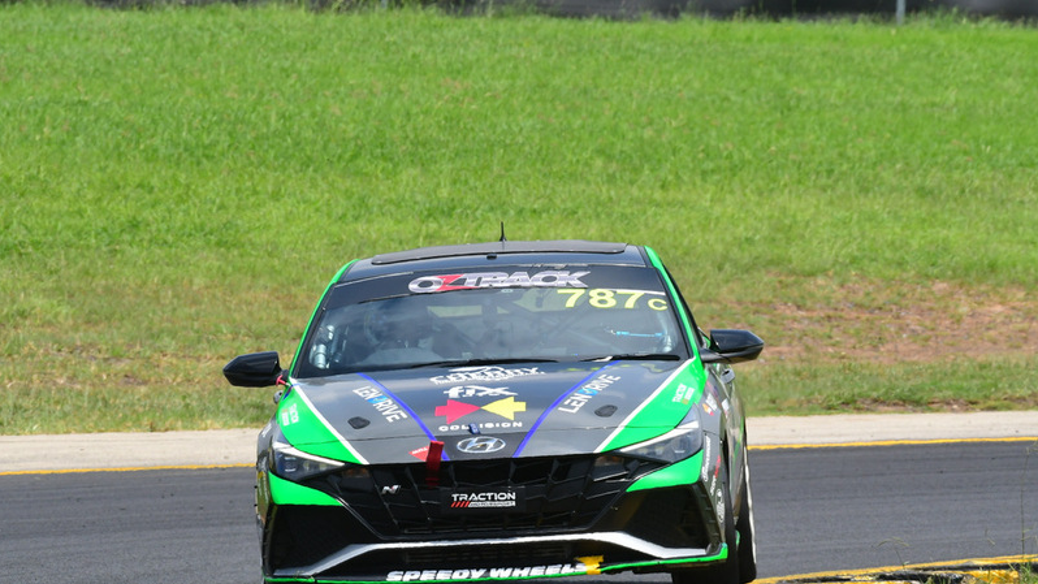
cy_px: 306
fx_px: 16488
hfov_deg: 3.6
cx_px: 519
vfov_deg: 2.0
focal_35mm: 599
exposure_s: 1/640
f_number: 14
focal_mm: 380
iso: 640
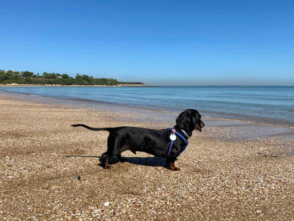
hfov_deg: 67.3
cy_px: 110
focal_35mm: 26
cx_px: 147
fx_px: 221
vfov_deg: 53.1
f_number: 1.8
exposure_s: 1/3731
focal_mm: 4.25
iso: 32
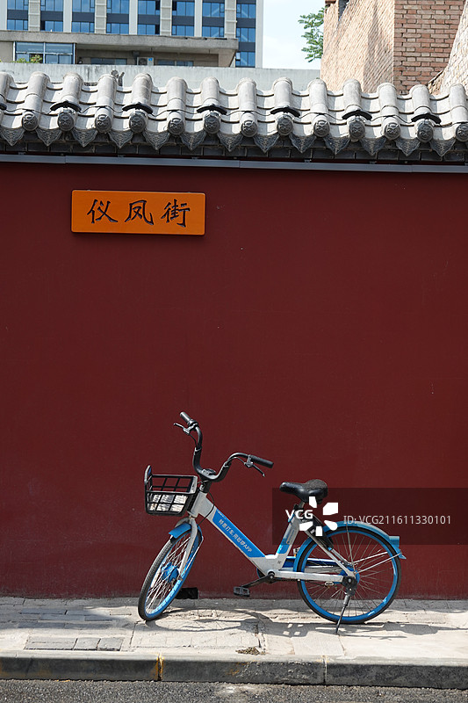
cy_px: 352
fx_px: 1424
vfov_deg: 27.7
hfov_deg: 18.7
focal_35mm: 73
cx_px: 234
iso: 125
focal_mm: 26.9
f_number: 4
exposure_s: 1/500
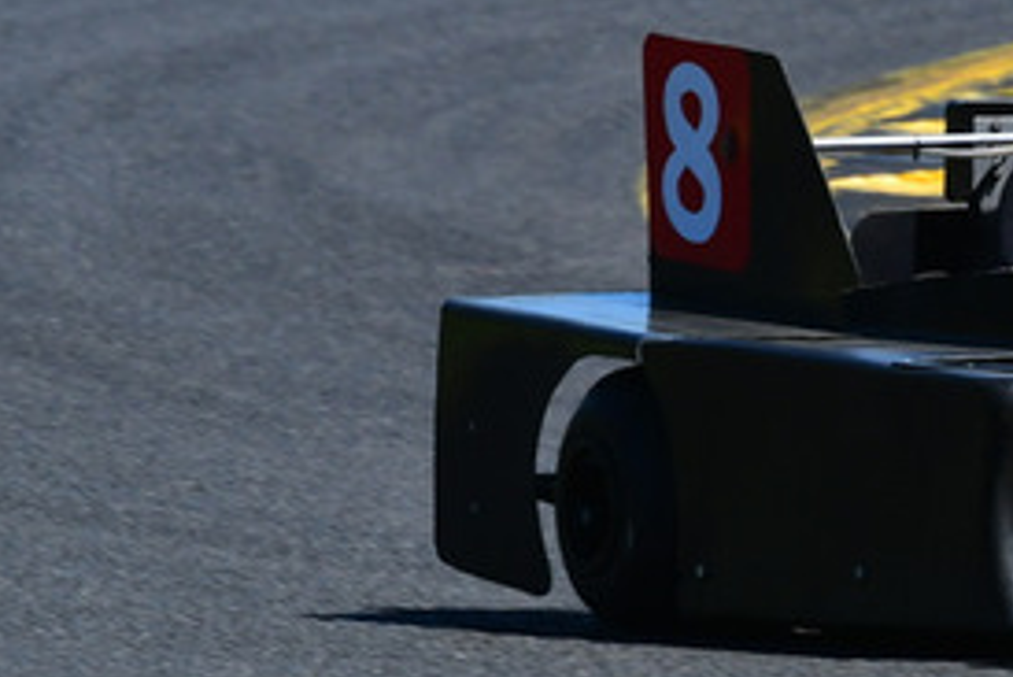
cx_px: 1087
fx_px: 44312
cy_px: 55
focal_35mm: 1574
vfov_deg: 0.9
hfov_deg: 1.3
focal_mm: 360
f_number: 11
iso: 500
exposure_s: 1/640
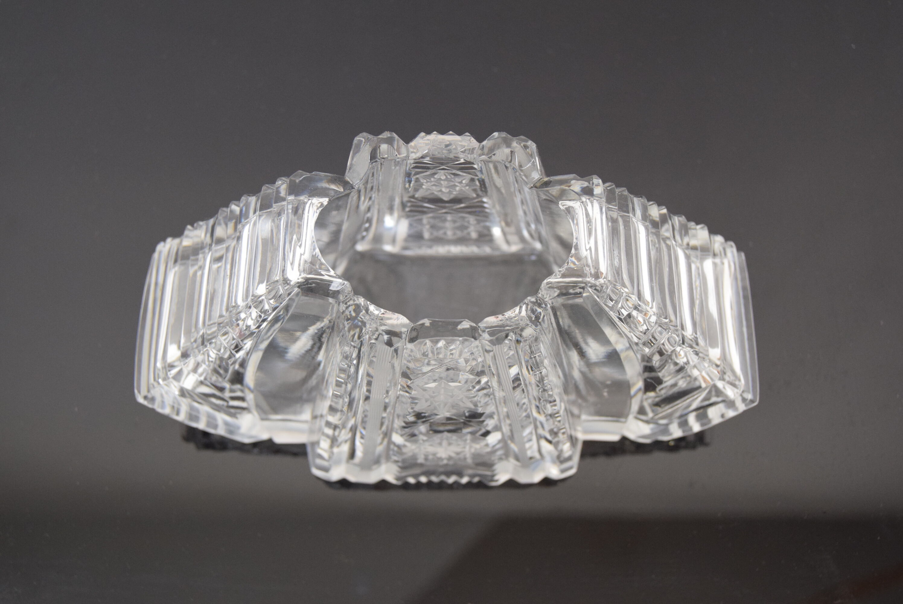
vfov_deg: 31.9
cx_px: 452
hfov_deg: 46.4
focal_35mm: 42
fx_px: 1054
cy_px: 302
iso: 1600
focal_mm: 28
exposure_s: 1/80
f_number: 4.5
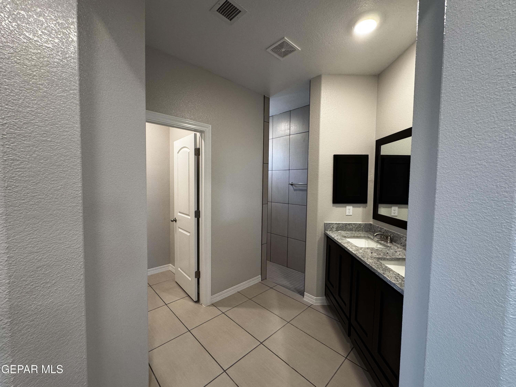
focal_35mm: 14
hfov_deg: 102.1
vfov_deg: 85.7
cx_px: 258
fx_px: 209
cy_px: 194
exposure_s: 1/60
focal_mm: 2.22
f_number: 2.2
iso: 200
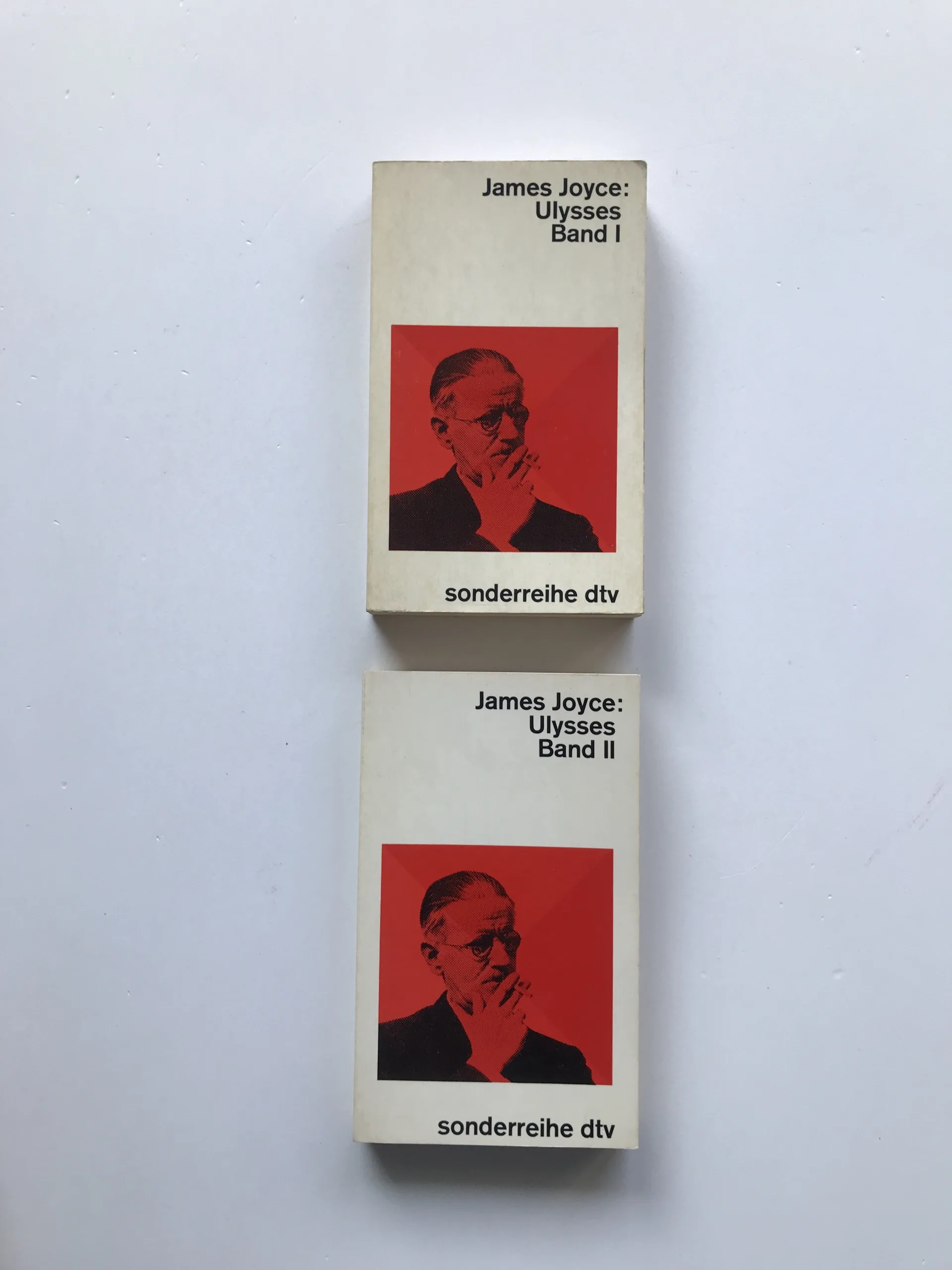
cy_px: 635
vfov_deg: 63.4
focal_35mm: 28
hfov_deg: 49.7
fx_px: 1027
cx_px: 476
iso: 20
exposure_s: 1/100
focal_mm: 3.99
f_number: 1.8
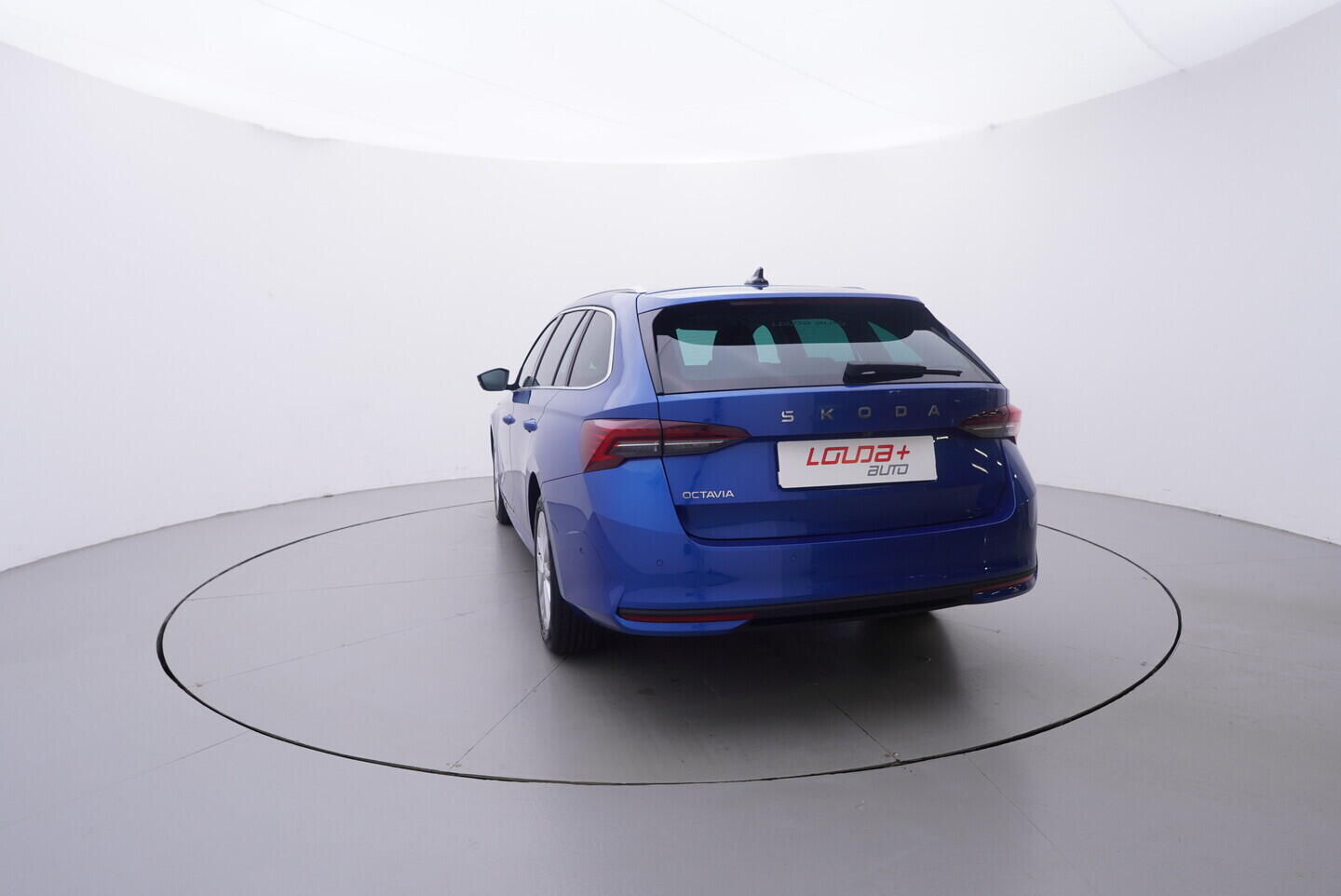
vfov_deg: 56.2
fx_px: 839
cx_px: 670
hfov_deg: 77.3
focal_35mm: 22
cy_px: 448
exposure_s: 1/80
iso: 200
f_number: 5
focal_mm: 15
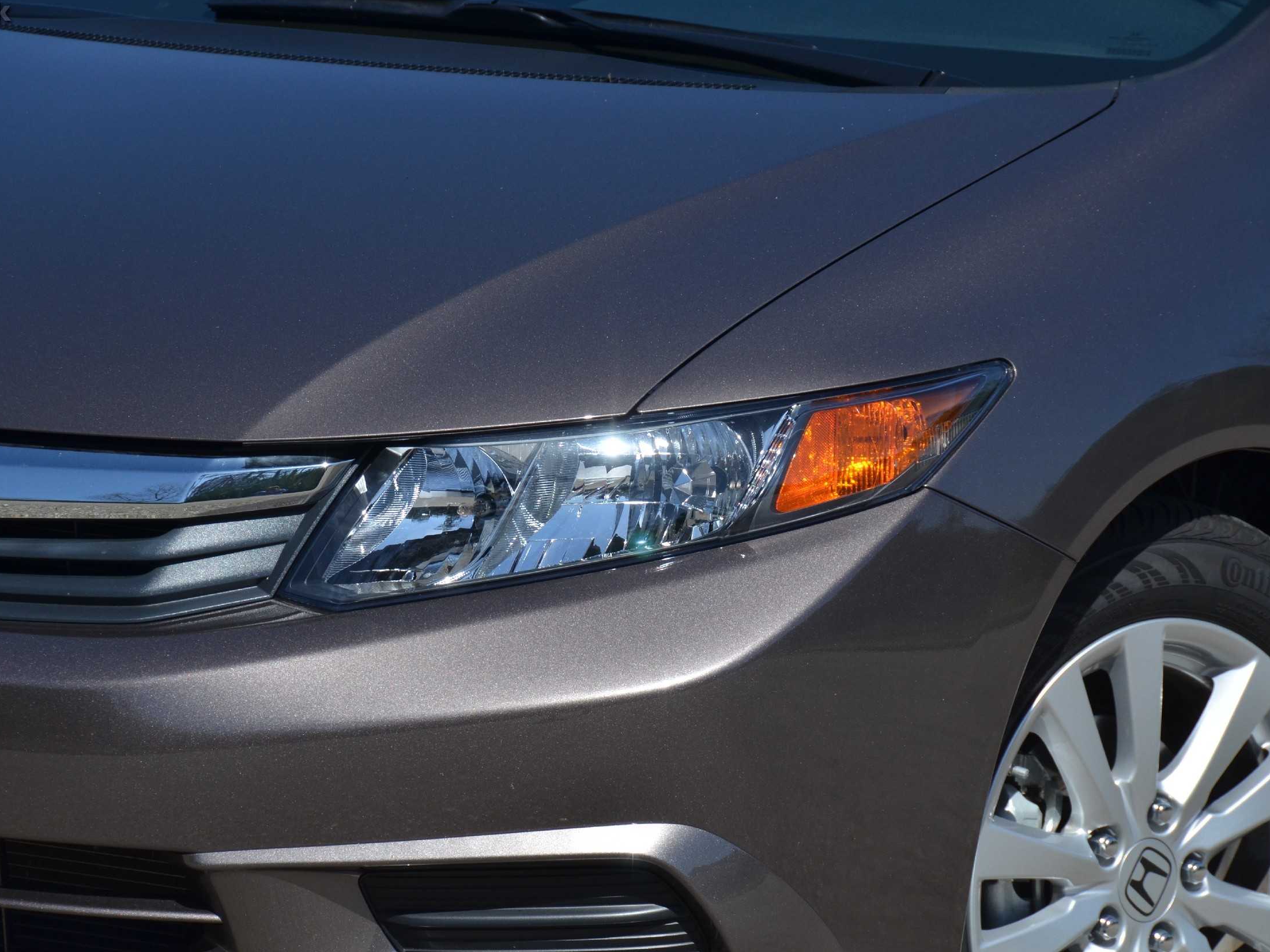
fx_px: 8091
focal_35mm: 221
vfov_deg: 6.7
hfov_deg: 9.0
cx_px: 603
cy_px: 475
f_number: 8
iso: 400
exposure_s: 1/2000
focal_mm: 135
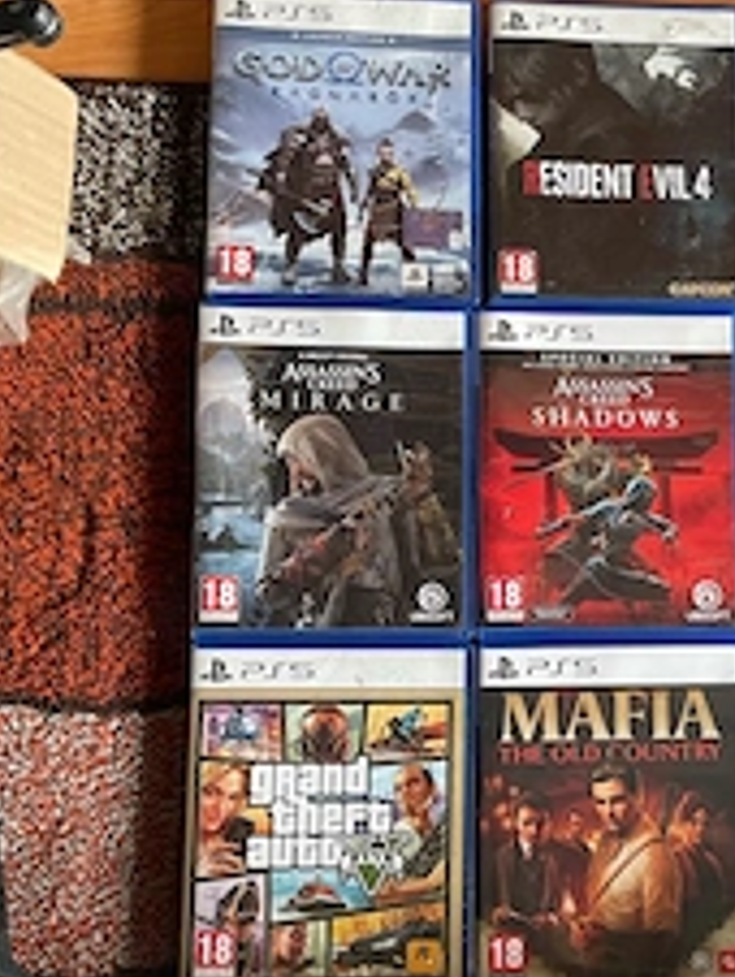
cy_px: 653
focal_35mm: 46
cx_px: 610
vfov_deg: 40.7
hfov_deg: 30.6
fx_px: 1300
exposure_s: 1/60
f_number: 1.6
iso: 250
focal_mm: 4.2
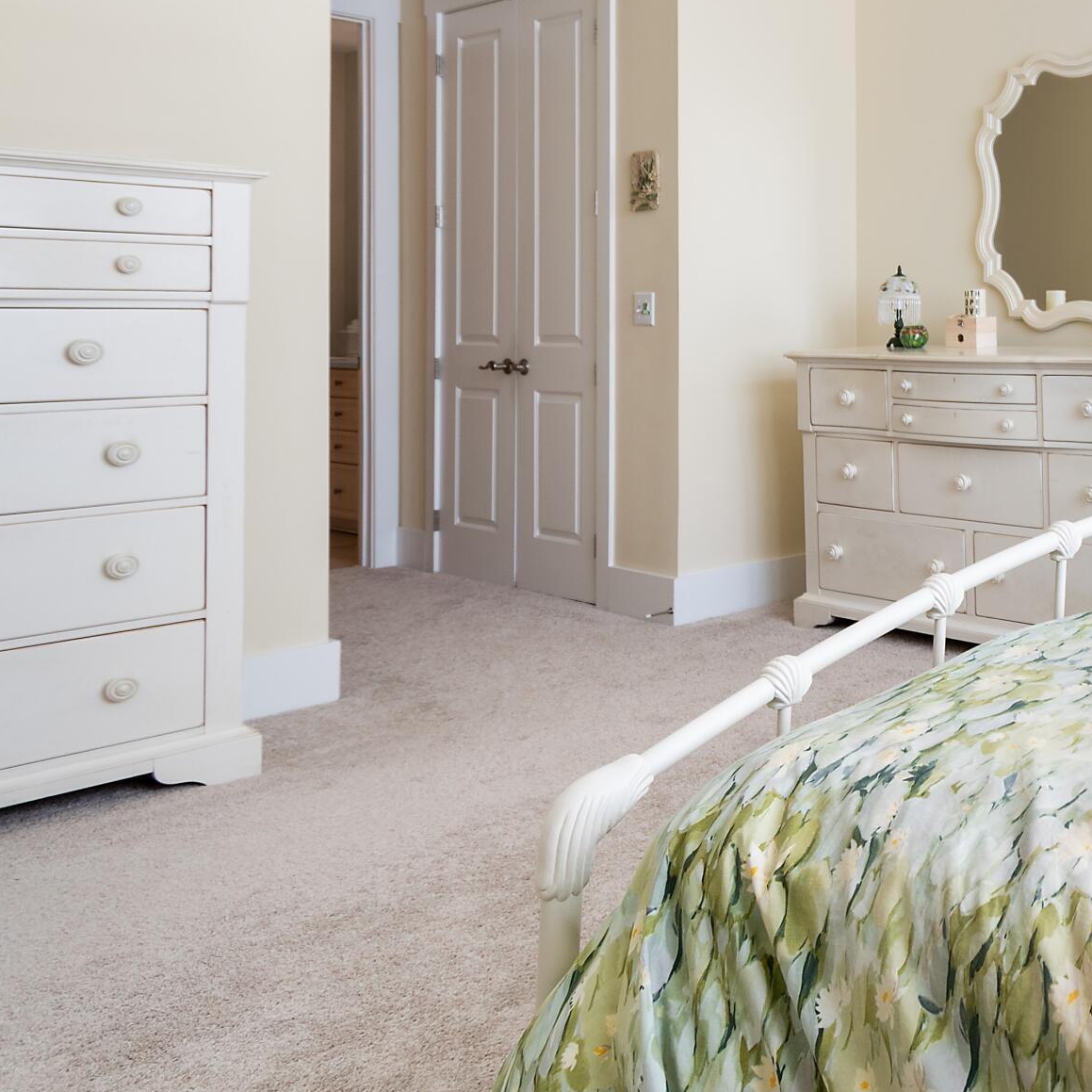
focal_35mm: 33
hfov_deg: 37.7
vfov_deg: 48.3
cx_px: 1304
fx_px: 1178
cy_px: 304
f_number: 4.5
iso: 100
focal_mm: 10
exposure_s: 1/25
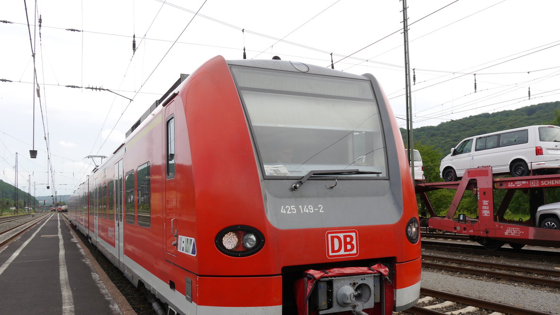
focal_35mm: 31
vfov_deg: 37.7
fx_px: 460
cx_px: 280
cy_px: 180
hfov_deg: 62.6
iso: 160
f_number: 6.3
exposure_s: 1/320
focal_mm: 14
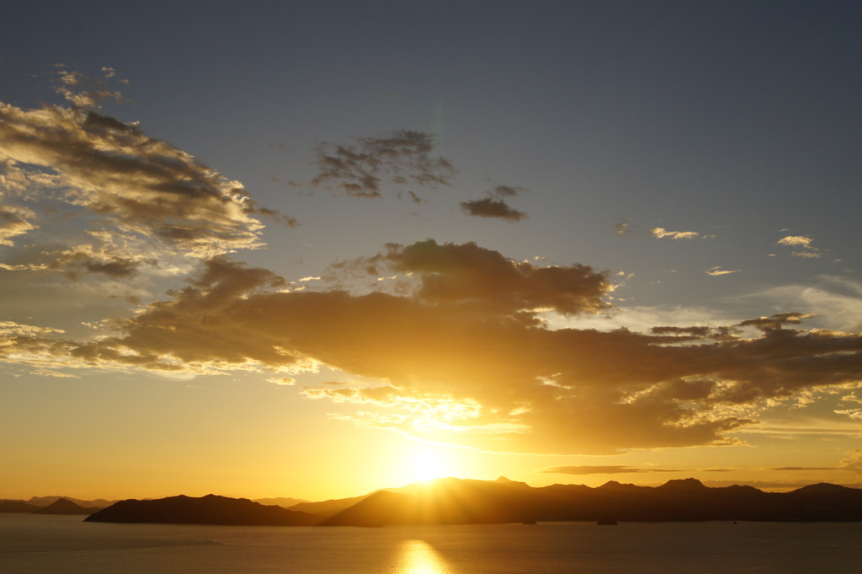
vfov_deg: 34.2
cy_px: 287
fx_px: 933
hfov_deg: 49.6
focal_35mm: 39
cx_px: 431
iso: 200
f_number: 11
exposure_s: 1/400
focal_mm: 26
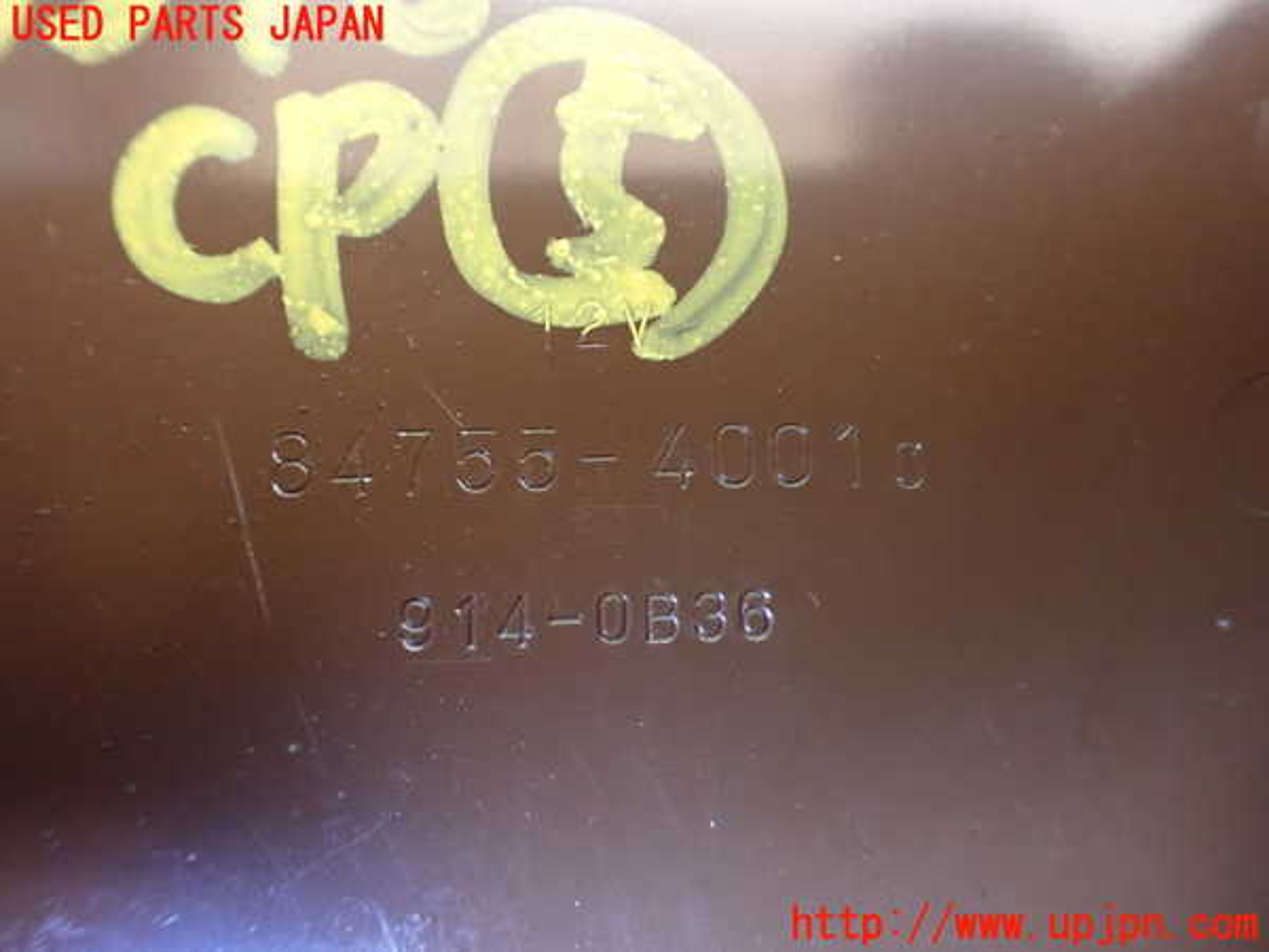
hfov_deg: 60.0
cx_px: 634
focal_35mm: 30
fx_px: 1100
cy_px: 476
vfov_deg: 46.8
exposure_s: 1/30
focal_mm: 5.4
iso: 1250
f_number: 2.3
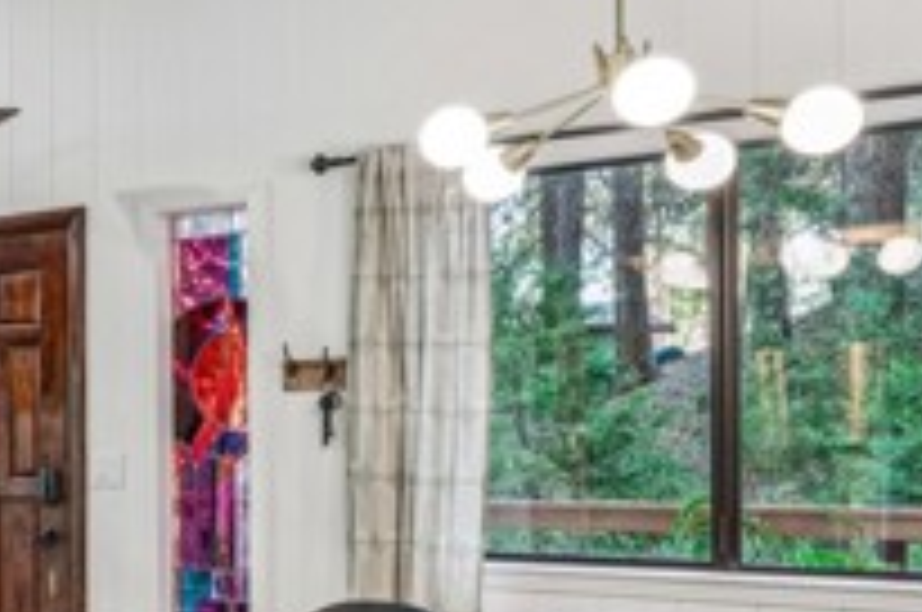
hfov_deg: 29.8
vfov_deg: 25.6
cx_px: -301
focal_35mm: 52
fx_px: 1334
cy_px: 441
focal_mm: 16.7
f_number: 13
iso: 100
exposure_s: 3.2
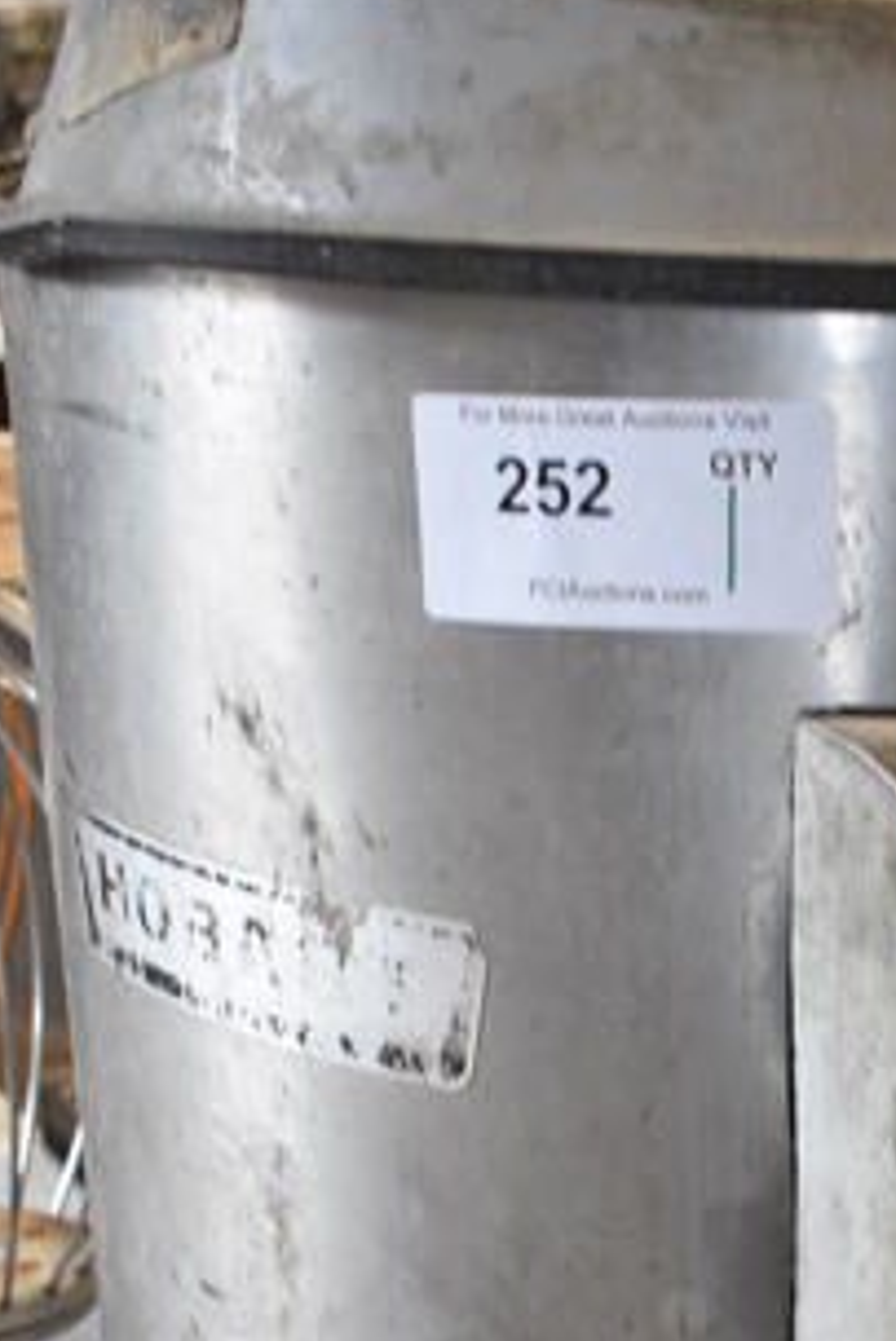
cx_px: 958
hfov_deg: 16.4
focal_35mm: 81
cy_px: 1493
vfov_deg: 23.4
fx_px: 3020
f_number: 3.5
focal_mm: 18
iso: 1100
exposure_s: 1/125
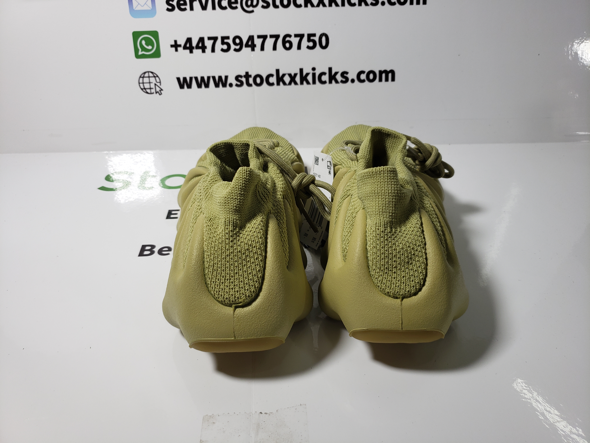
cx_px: 295
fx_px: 443
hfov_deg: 67.3
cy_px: 222
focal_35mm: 26
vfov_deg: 53.1
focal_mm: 4.3
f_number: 1.5
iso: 50
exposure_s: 1/559
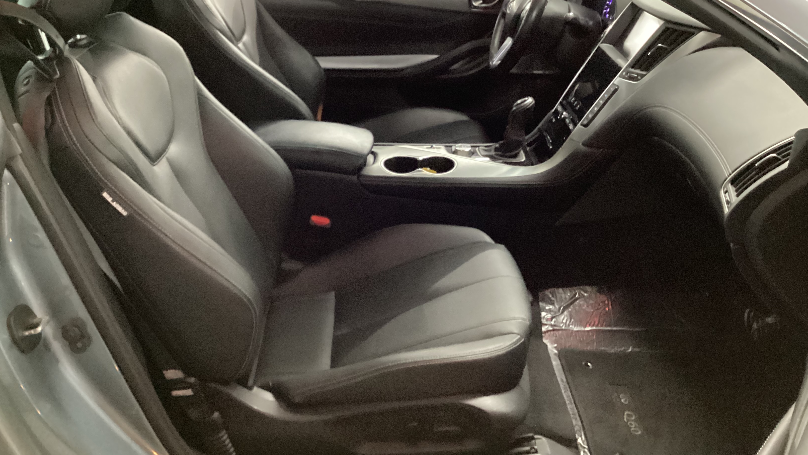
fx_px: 728
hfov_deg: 58.0
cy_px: 169
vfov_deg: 34.5
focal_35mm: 34
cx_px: 405
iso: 800
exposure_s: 1/24
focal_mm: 3.3
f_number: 2.4
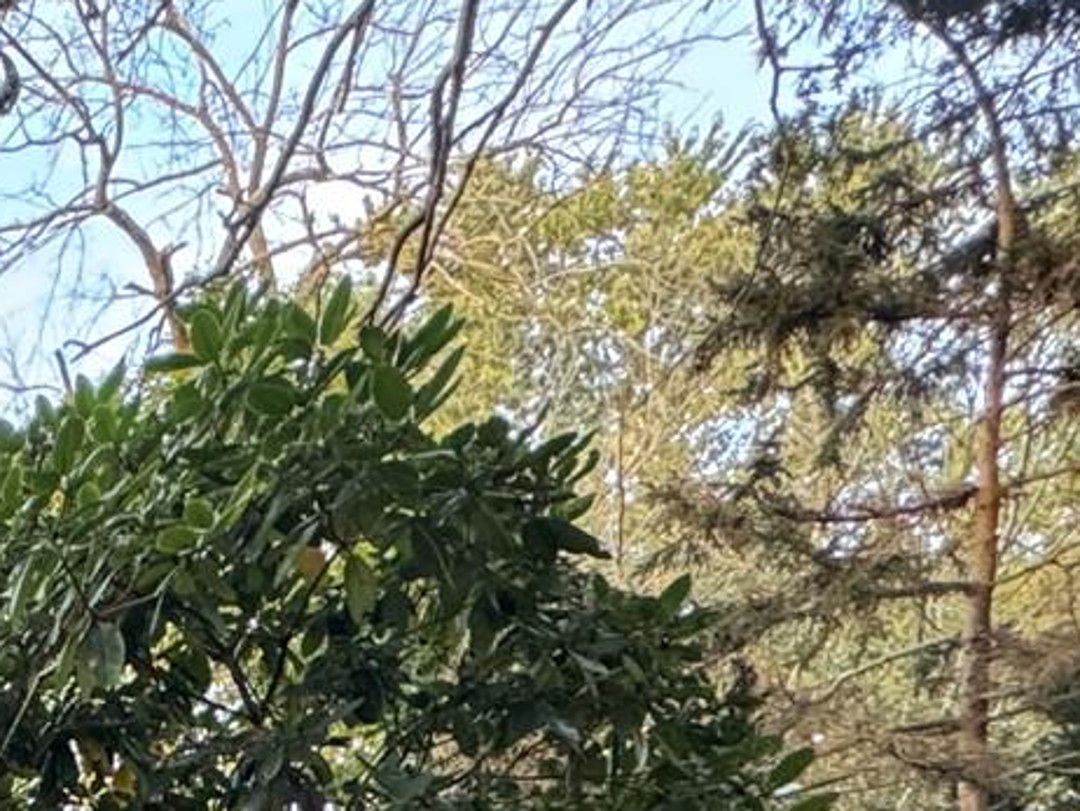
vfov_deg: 18.7
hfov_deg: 23.6
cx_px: -610
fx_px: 1935
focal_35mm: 62
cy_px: 1433
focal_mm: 2.22
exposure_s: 1/98
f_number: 2.2
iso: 320
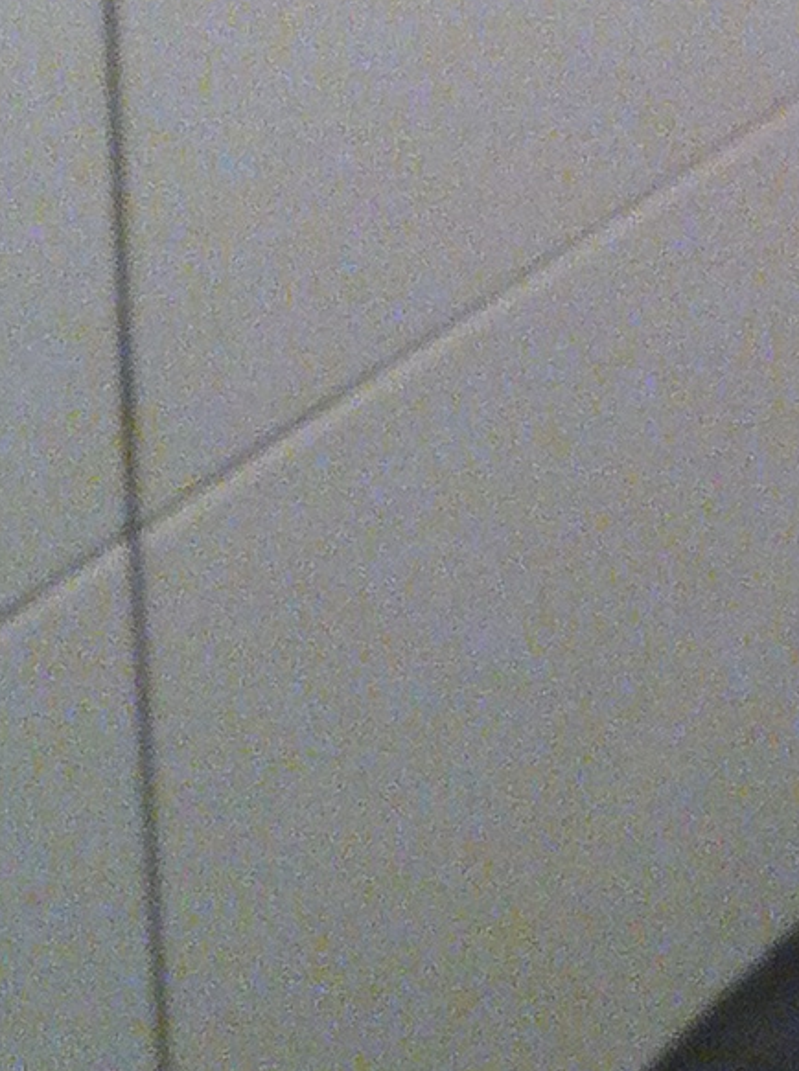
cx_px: 832
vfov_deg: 12.1
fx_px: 4819
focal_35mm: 156
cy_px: -499
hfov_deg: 9.4
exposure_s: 1/17
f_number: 2.8
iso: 200
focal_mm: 3.85
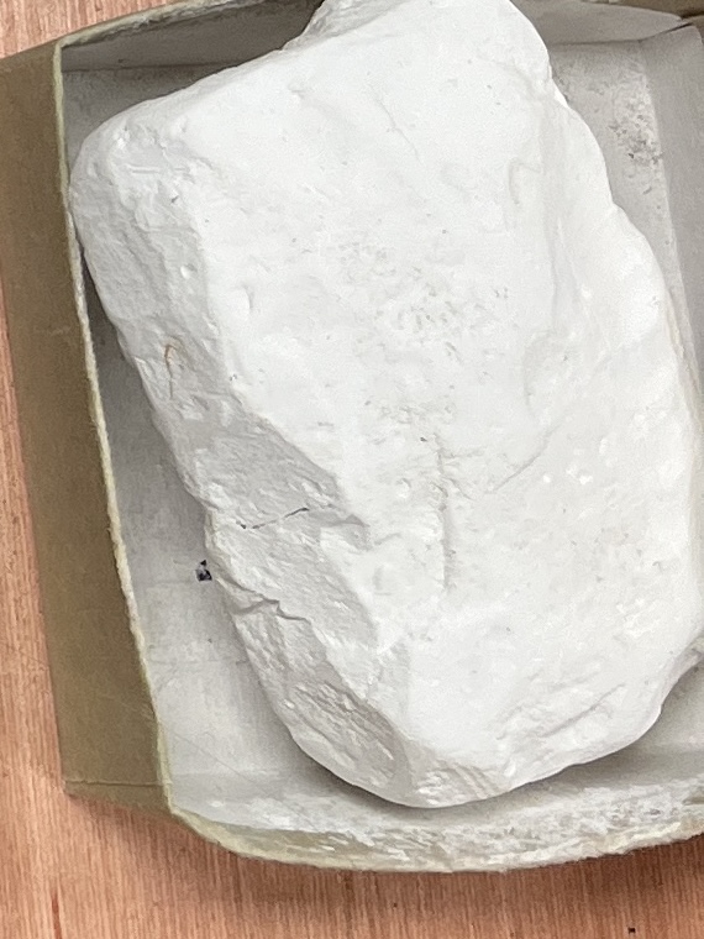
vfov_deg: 67.3
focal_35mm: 26
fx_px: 705
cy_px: 470
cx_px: 352
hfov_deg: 53.1
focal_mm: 5.1
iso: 64
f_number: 1.6
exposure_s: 1/120
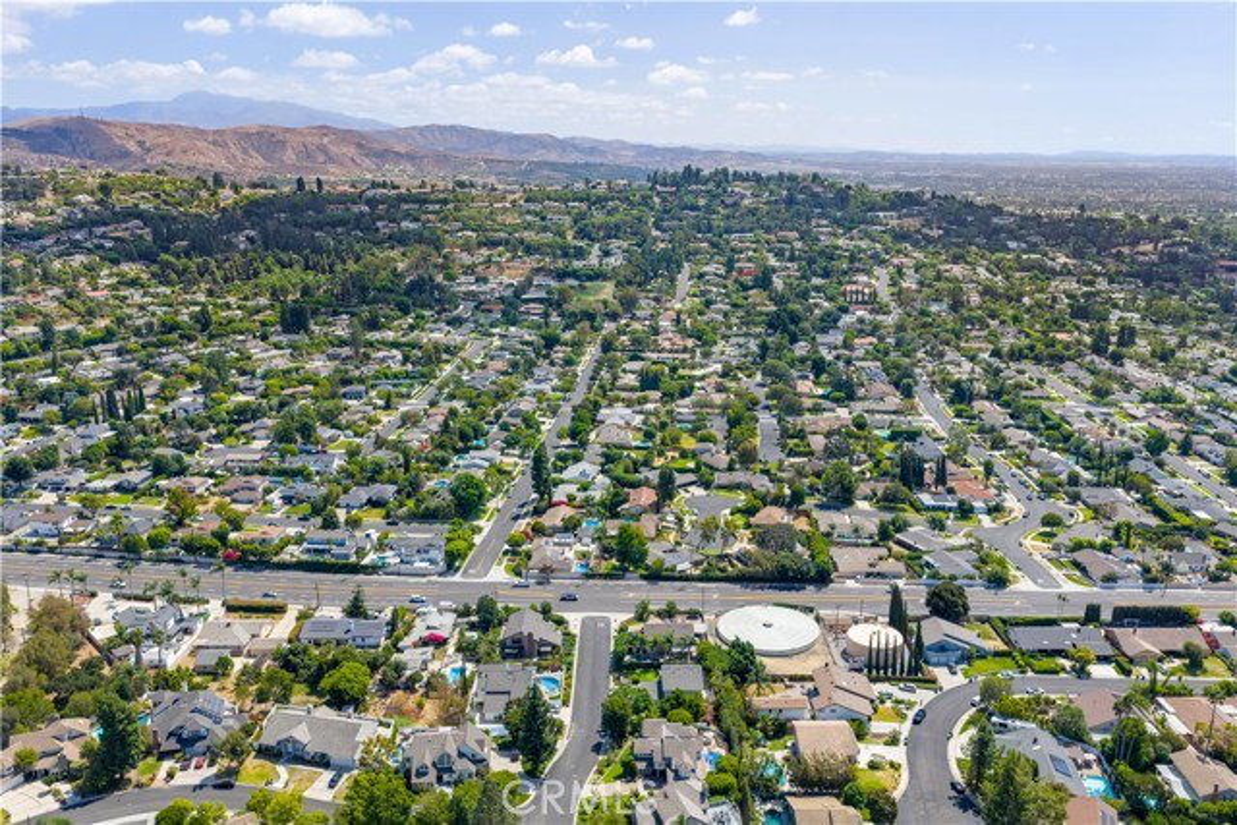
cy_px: 412
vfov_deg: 46.4
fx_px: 962
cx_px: 618
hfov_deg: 65.5
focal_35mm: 28
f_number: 2.8
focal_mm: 14.45
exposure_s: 1/3200
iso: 200
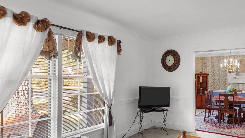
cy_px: 78
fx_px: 162
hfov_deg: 70.2
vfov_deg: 45.9
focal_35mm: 25
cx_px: 177
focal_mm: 16
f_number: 4
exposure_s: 1/8
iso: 400
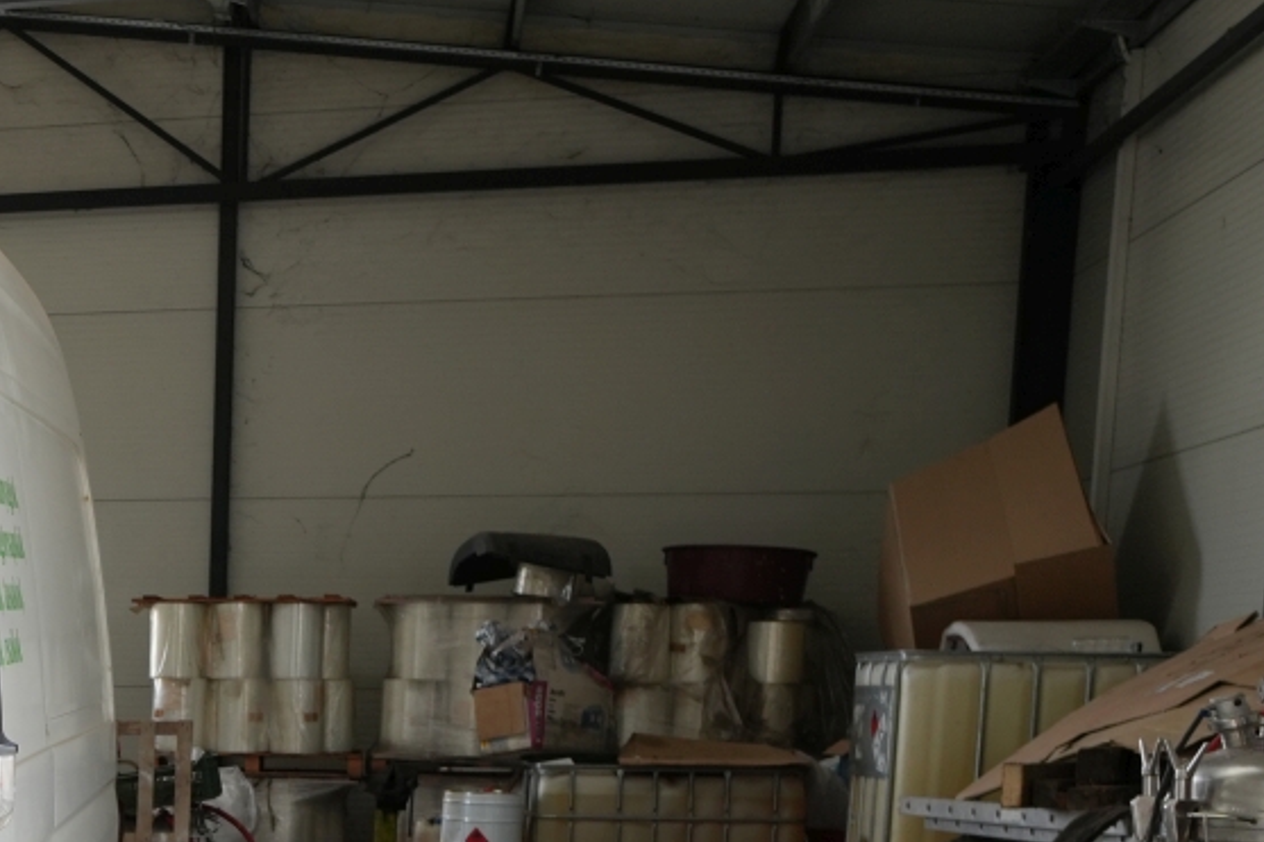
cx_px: -549
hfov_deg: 24.0
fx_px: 2422
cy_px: 1032
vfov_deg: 18.6
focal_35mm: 69
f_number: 4
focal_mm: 16
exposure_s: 1/160
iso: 250
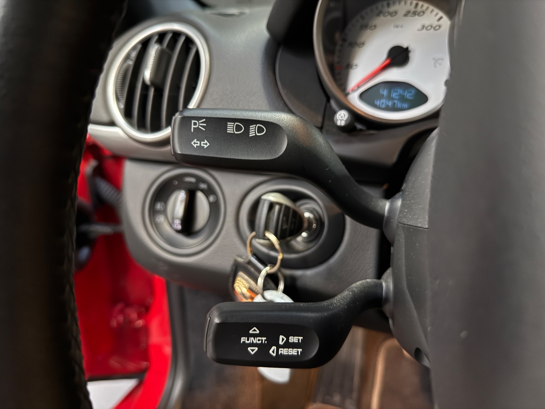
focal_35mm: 24
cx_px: 272
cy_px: 204
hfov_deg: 71.6
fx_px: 378
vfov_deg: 56.8
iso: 1000
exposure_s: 1/25
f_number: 1.78
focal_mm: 6.76
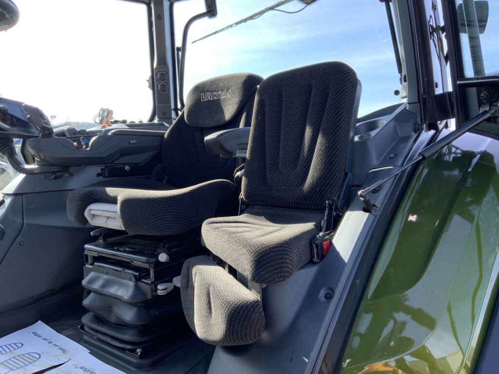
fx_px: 418
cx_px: 250
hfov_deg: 61.7
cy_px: 187
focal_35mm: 29
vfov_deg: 48.2
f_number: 1.8
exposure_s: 1/227
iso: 16
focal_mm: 3
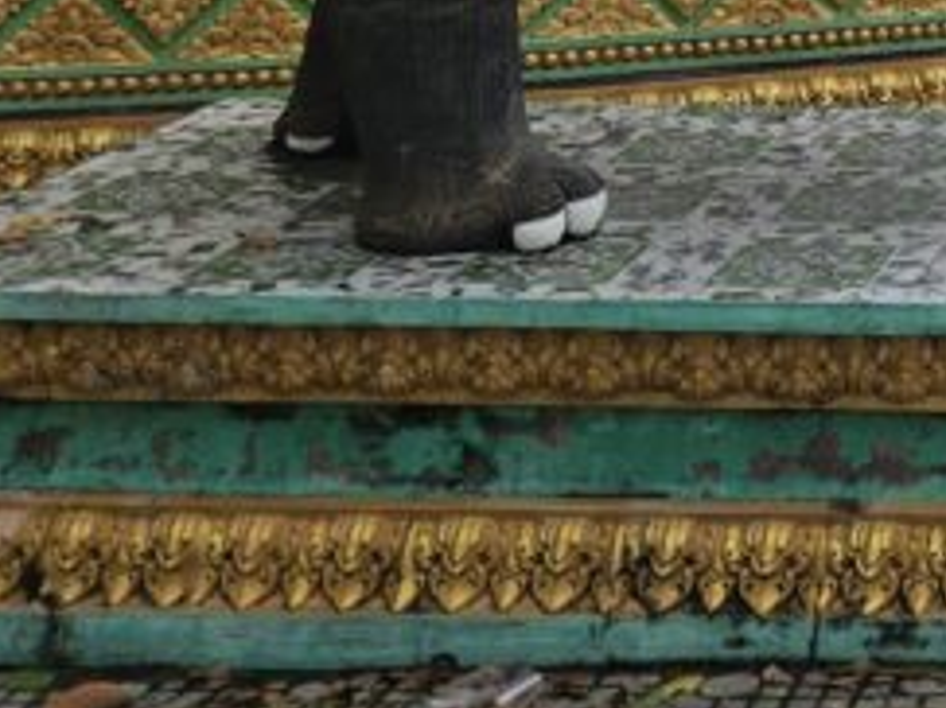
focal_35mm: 97
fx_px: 2650
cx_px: 1522
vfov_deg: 13.3
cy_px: -657
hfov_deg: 17.6
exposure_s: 1/1899
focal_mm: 5.4
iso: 25
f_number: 1.8
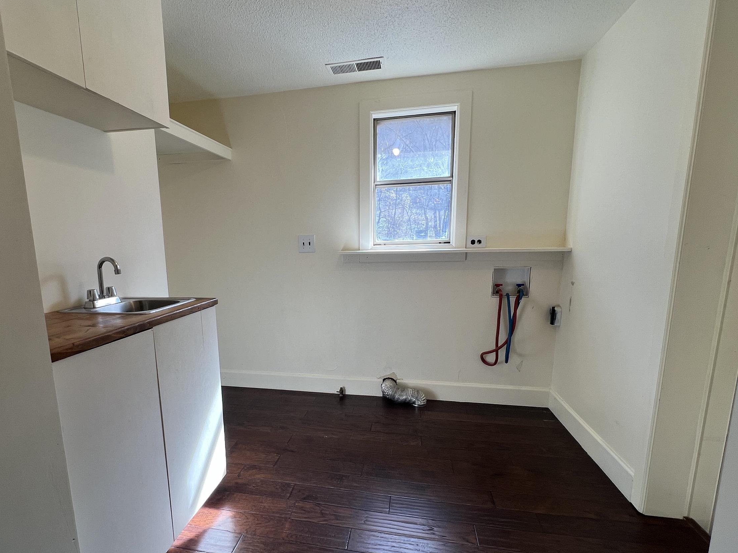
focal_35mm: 18
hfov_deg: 87.2
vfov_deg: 71.0
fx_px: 384
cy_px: 325
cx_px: 318
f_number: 1.8
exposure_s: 1/60
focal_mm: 1.57
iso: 32
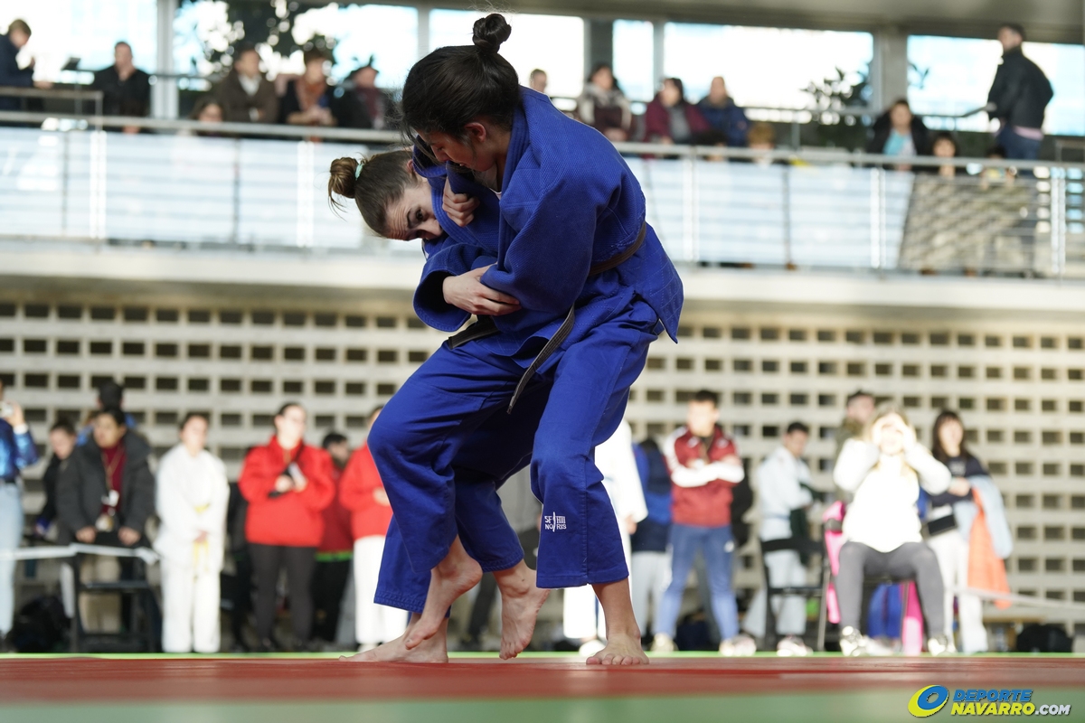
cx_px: 542
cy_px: 362
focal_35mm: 101
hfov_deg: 20.2
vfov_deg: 13.6
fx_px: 3044
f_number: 4
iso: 1600
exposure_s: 1/800
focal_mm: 101
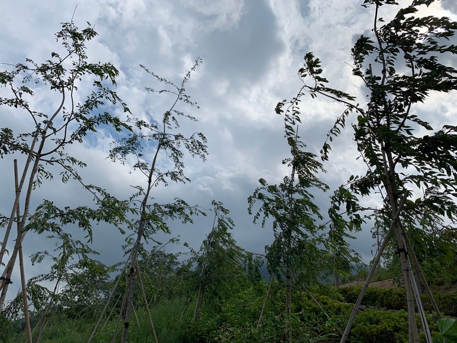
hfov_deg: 67.3
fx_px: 343
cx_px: 228
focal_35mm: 26
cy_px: 172
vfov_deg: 53.0
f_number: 1.8
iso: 25
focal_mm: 4.25
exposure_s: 1/7407
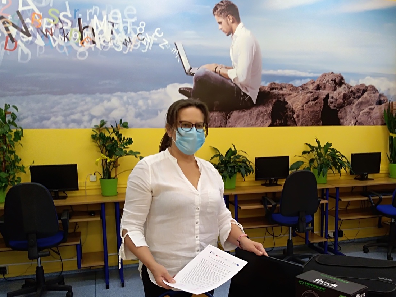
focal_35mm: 34
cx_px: 220
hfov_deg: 53.8
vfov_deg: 41.4
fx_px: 389
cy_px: 190
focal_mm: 3.52
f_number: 2
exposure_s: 1/33.3
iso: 188
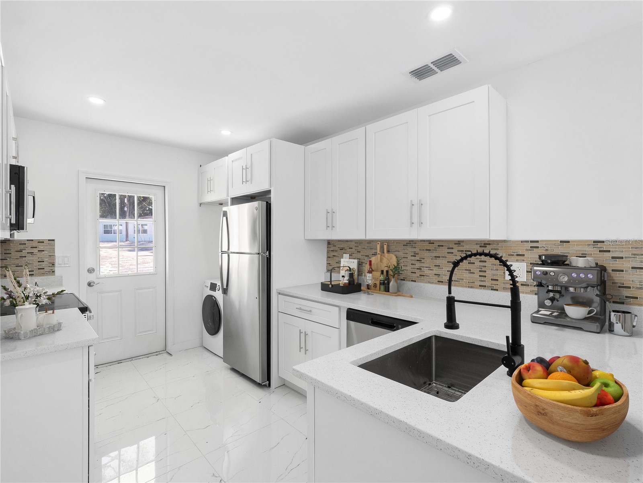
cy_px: 242
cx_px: 322
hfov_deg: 94.5
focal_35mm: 16
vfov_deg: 78.1
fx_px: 297
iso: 400
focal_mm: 8
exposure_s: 1/30
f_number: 8
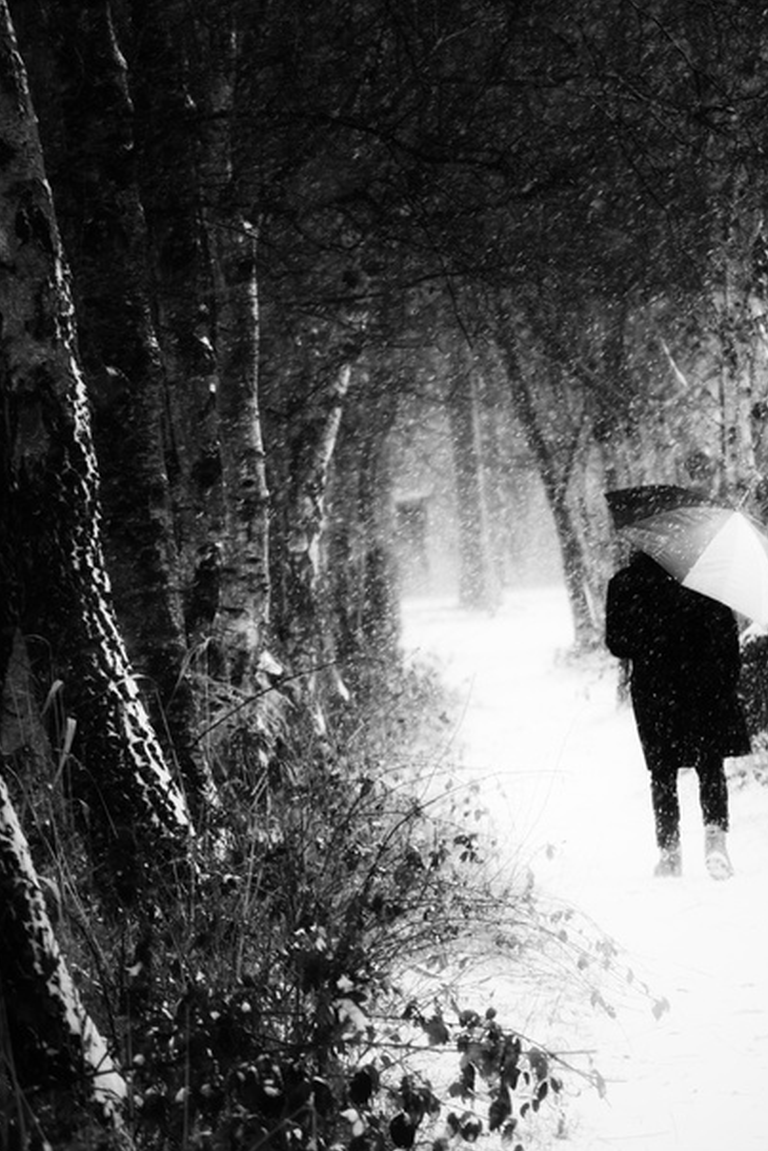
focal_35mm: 328
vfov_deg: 6.3
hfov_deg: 4.2
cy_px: 467
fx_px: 10489
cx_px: 485
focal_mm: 198
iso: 800
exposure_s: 1/160
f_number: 9
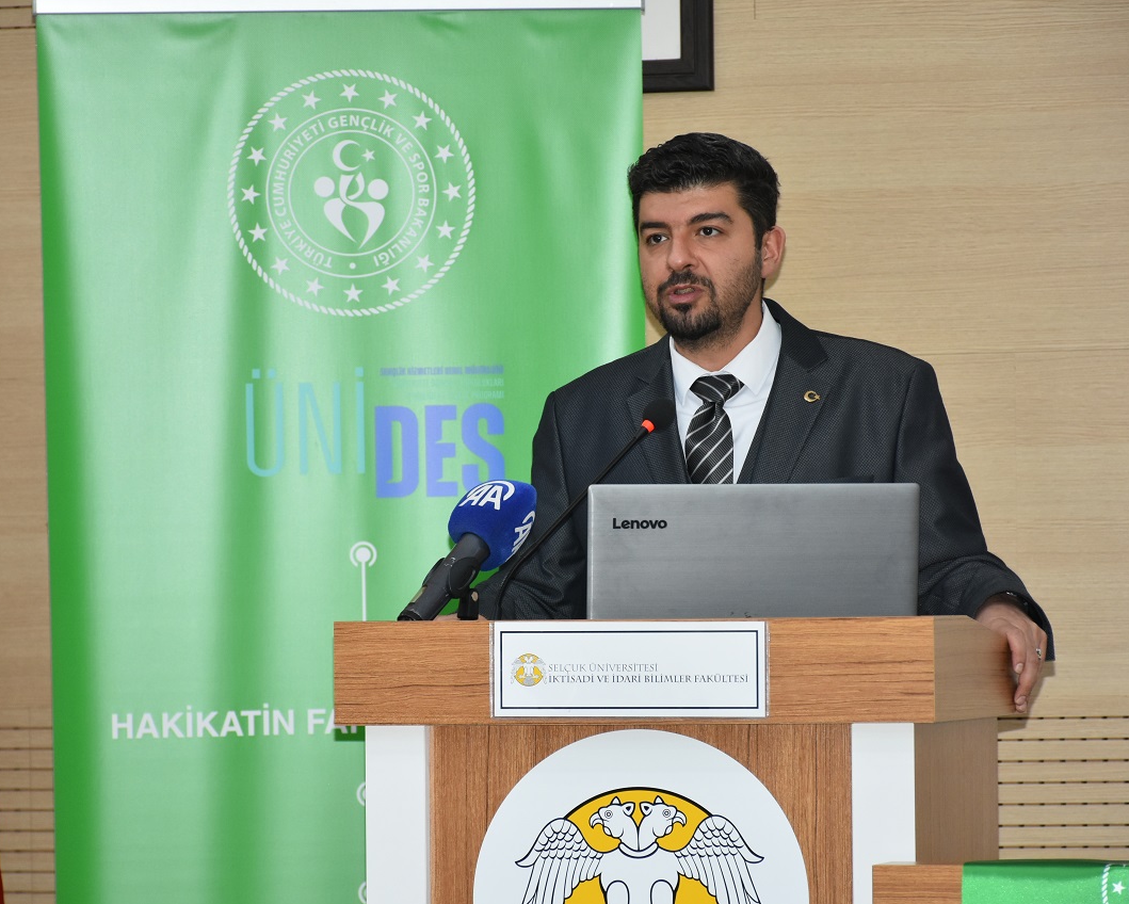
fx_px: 5969
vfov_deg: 8.7
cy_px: 454
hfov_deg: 10.8
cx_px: 555
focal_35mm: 179
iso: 900
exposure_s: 1/60
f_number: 5.6
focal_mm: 105
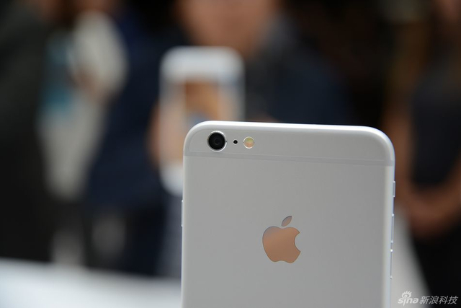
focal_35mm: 85
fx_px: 1089
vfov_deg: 16.1
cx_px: 230
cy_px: 154
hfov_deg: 23.9
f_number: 4.5
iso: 320
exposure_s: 1/200
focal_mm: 85
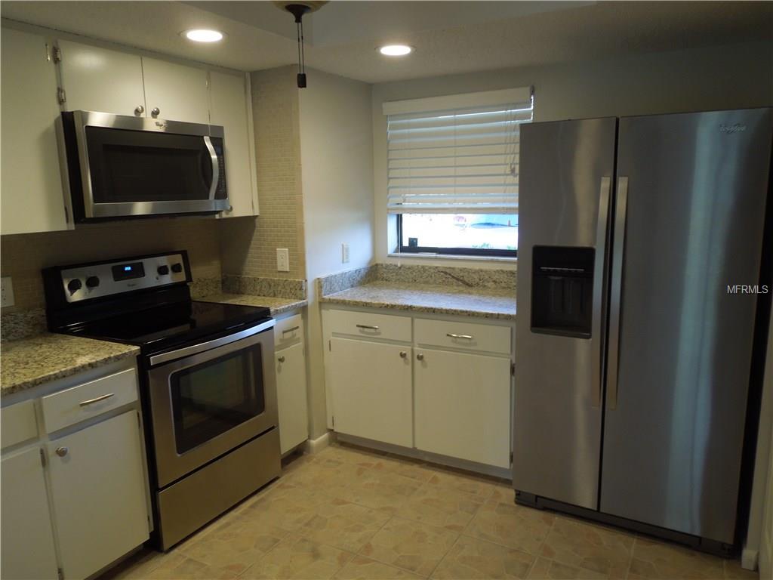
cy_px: 290
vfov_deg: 54.9
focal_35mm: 25
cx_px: 386
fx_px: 558
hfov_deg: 69.4
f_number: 3.3
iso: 180
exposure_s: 1/30
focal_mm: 4.5
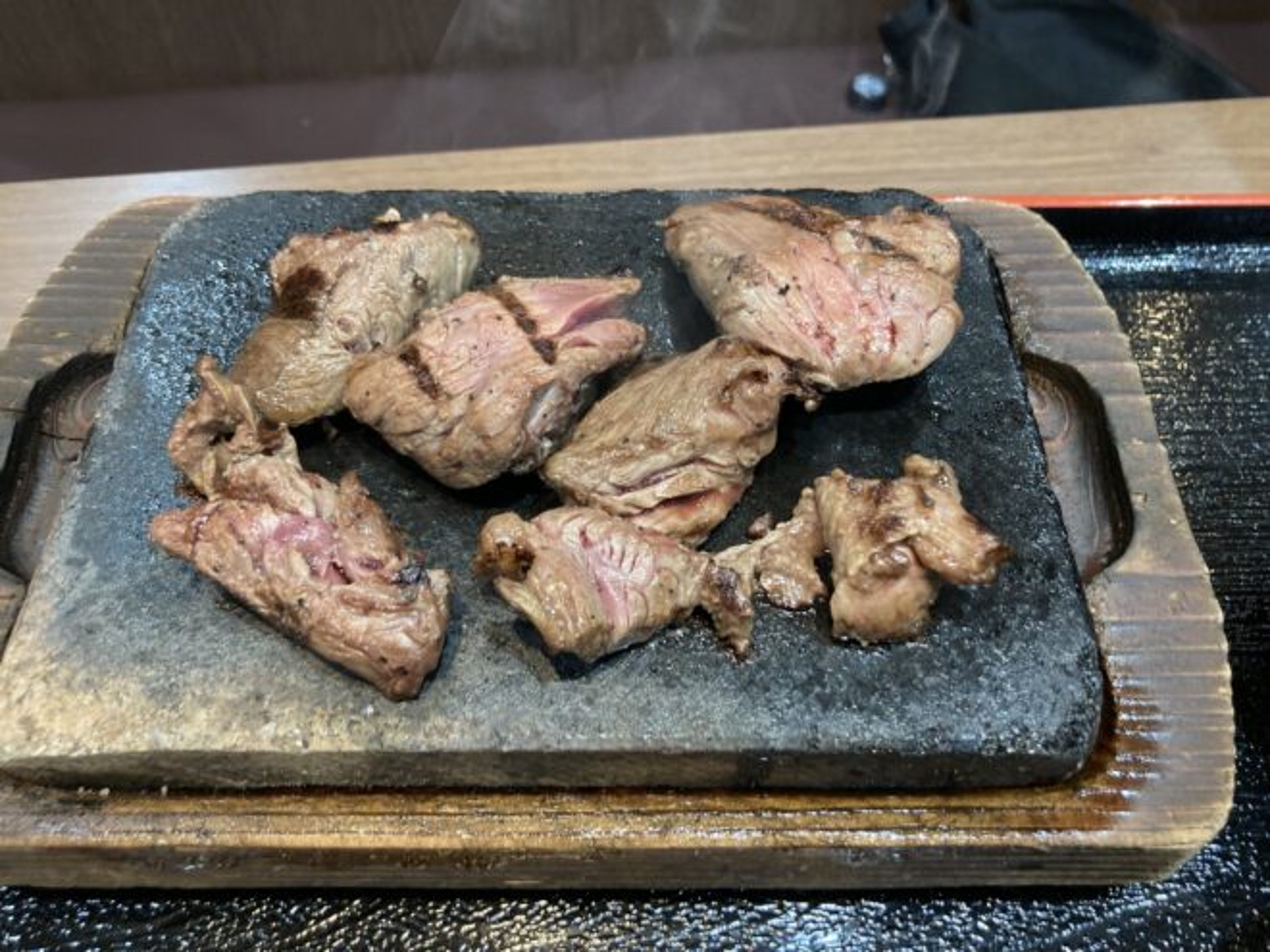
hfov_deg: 63.4
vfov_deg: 49.7
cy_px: 476
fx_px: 1027
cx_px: 635
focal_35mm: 28
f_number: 1.8
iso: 200
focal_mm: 3.99
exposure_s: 1/60
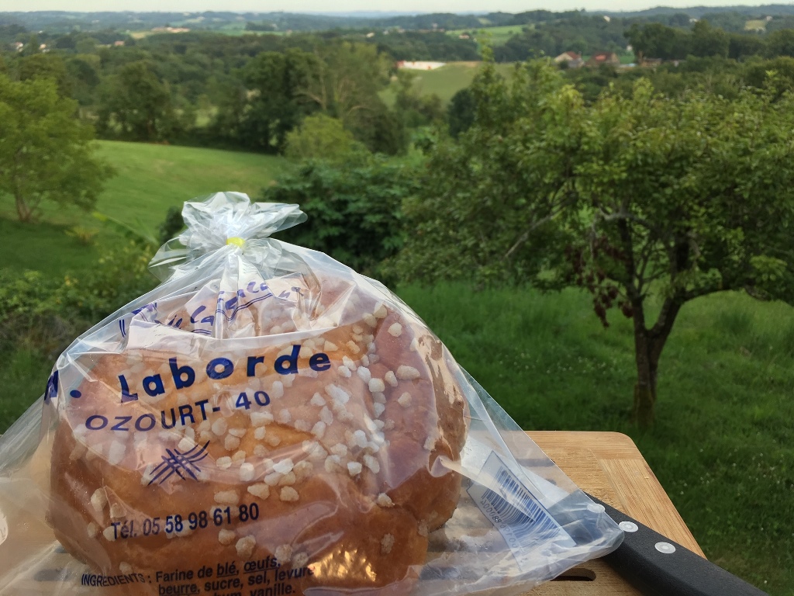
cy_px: 298
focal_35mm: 29
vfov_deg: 48.2
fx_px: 665
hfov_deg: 61.7
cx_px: 397
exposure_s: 1/113
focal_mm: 4.15
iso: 25
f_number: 2.2
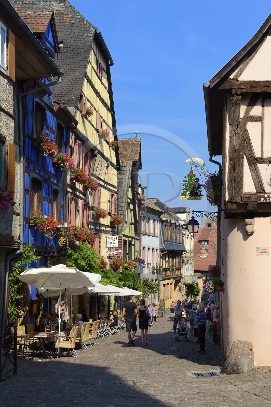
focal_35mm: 58
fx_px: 656
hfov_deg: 23.3
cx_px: 136
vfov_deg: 34.5
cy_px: 204
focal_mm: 58
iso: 200
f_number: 11
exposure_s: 1/250
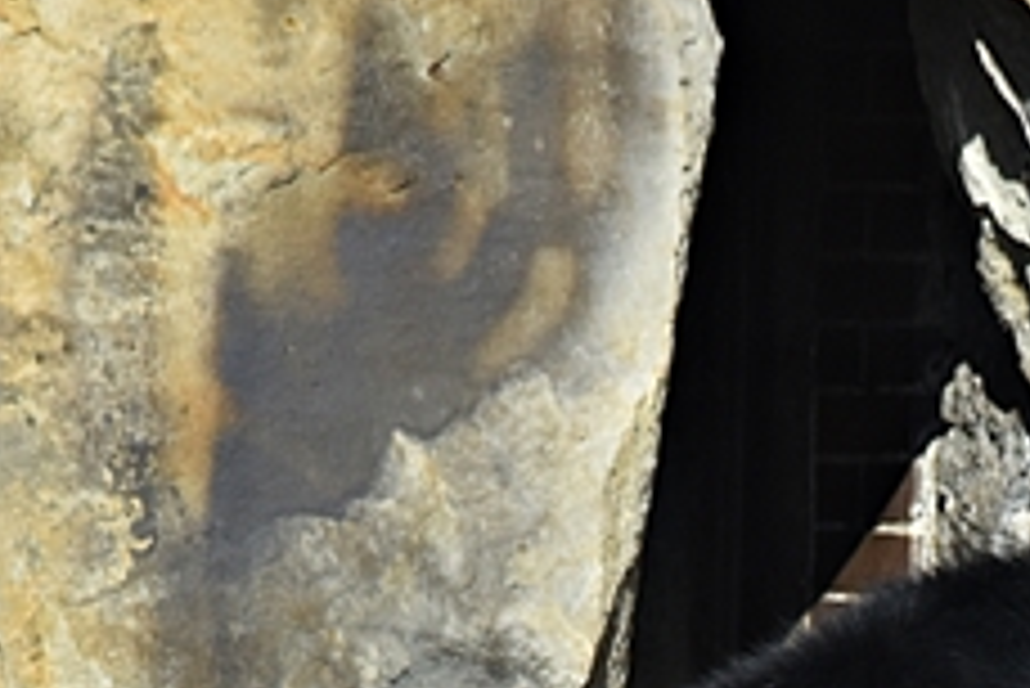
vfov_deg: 1.5
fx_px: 26825
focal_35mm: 937
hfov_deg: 2.2
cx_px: 1012
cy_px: 951
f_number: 5.6
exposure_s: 1/1250
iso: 400
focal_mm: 140
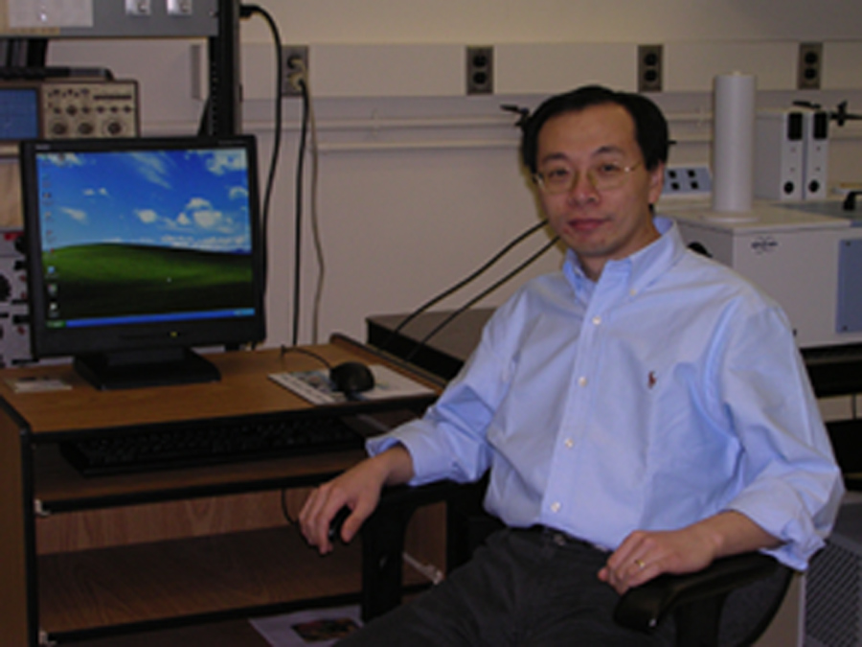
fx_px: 1893
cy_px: 324
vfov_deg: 19.4
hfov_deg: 25.7
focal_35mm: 76
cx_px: 431
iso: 153
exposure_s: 1/60.1
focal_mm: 11.6
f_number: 3.9
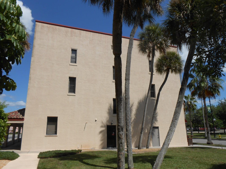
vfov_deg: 53.1
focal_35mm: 26
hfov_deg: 67.3
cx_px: 113
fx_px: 170
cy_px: 84
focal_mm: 4.6
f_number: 3.5
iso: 80
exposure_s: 1/1500
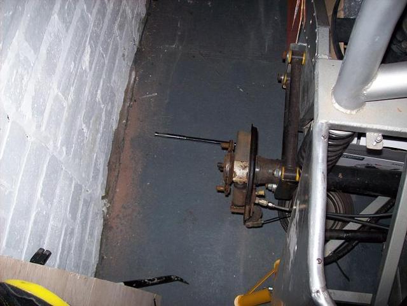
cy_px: 153
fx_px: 423
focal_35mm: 36
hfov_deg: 51.4
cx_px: 204
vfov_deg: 39.7
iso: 80
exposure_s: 1/64
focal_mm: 6
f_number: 2.7
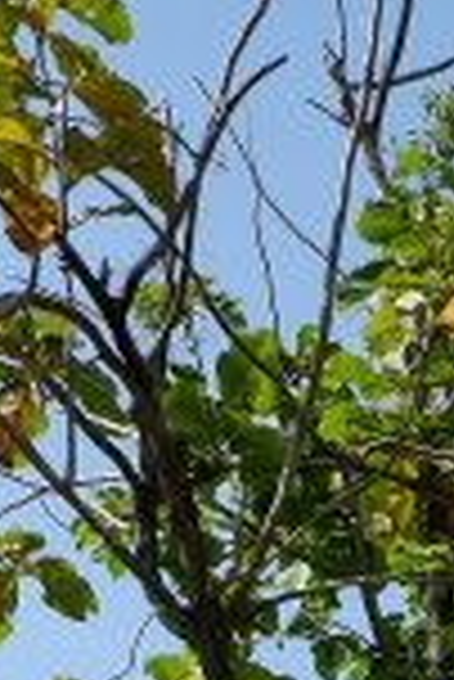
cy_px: 1229
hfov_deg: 12.7
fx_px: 1831
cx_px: 841
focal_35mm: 97
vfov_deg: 17.2
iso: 200
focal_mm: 16
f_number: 5
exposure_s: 1/800
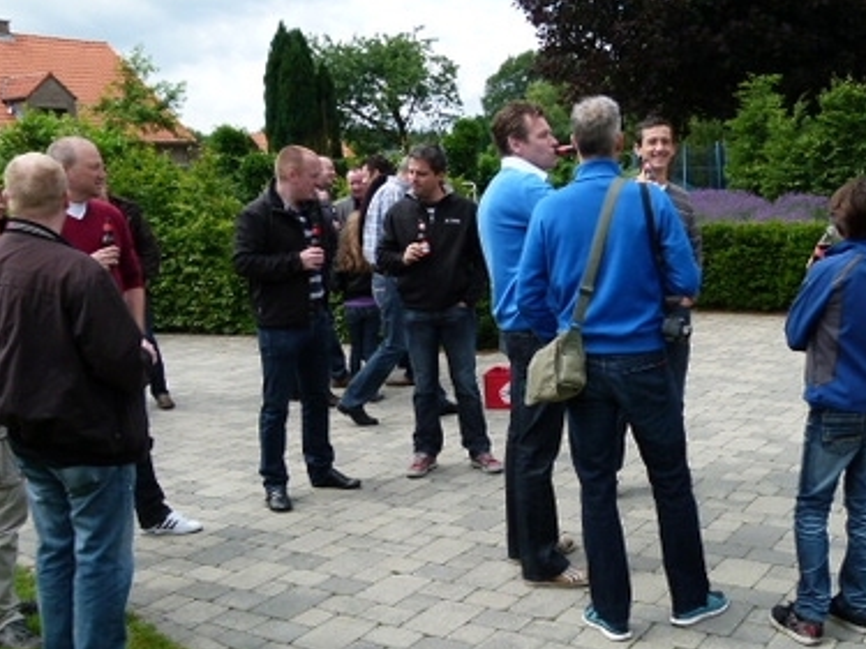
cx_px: 577
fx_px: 1000
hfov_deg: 46.1
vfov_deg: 35.9
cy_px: 356
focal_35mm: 40
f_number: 4
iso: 100
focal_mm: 4.5
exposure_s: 1/400
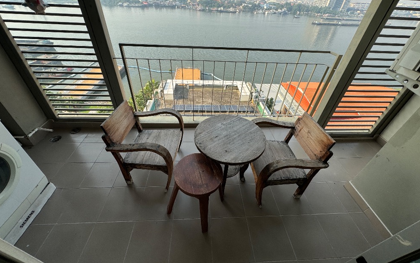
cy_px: 118
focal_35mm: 15
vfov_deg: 74.6
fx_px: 172
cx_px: 210
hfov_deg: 101.5
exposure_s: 1/479
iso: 40
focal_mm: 2.22
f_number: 2.2
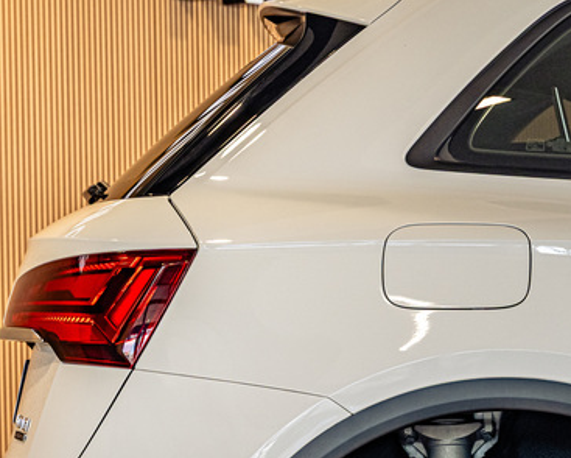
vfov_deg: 7.9
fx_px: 3314
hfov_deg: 9.8
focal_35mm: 196
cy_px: 480
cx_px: 426
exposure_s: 1/200
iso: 500
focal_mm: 75
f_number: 5
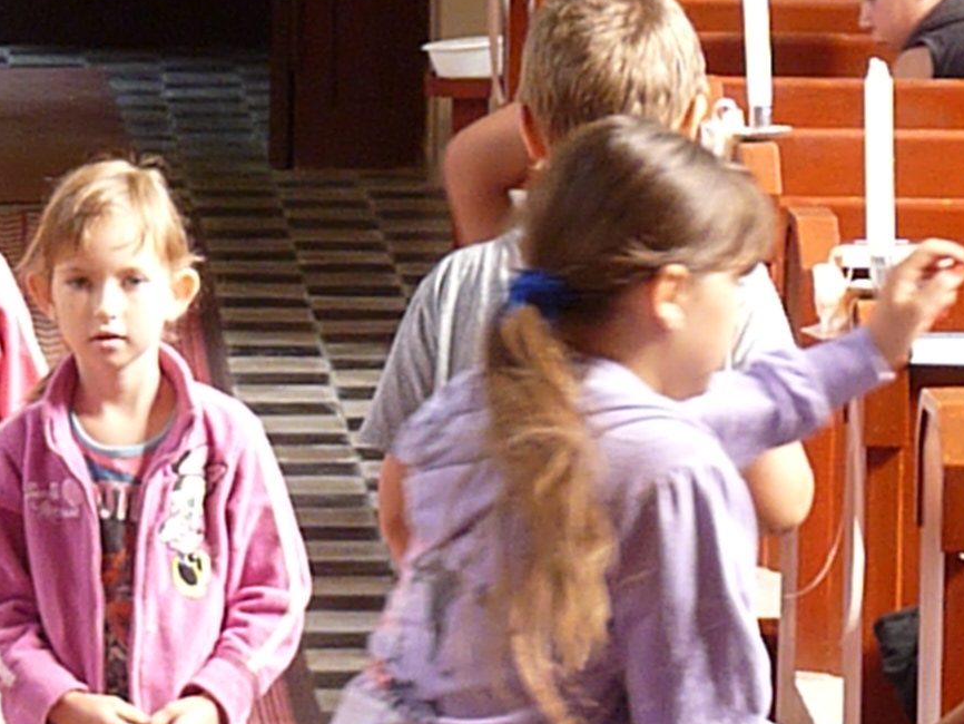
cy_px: 786
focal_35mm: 305
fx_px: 8496
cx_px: 176
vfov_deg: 4.9
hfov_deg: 6.5
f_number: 3.6
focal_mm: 23
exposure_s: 1/100
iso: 800
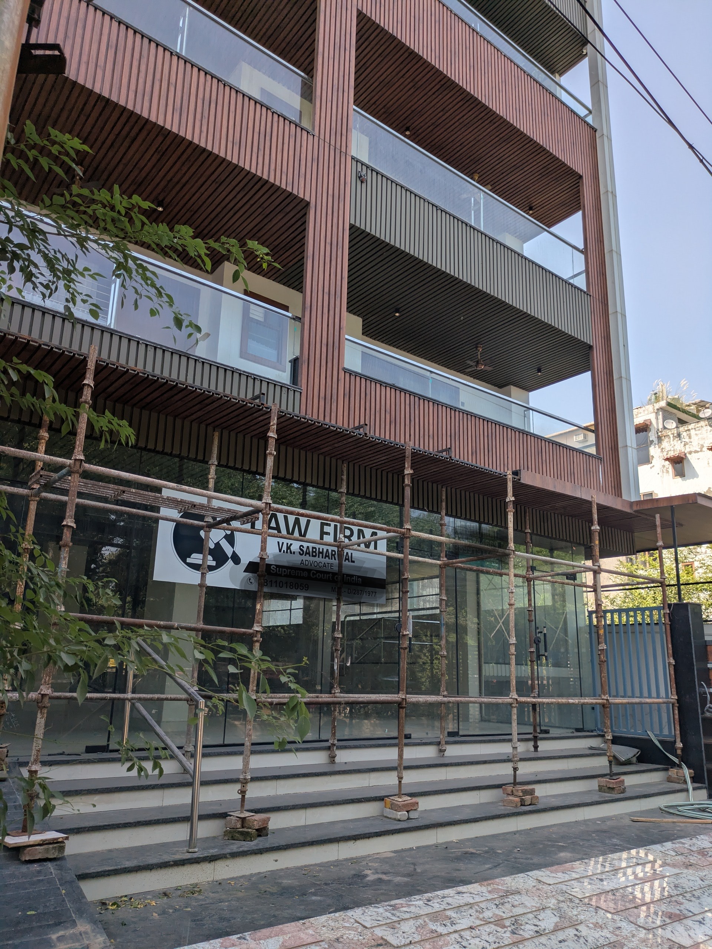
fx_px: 686
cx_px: 356
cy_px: 474
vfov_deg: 69.4
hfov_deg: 54.9
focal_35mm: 25
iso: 43
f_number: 1.89
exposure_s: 1/1045
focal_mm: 5.43
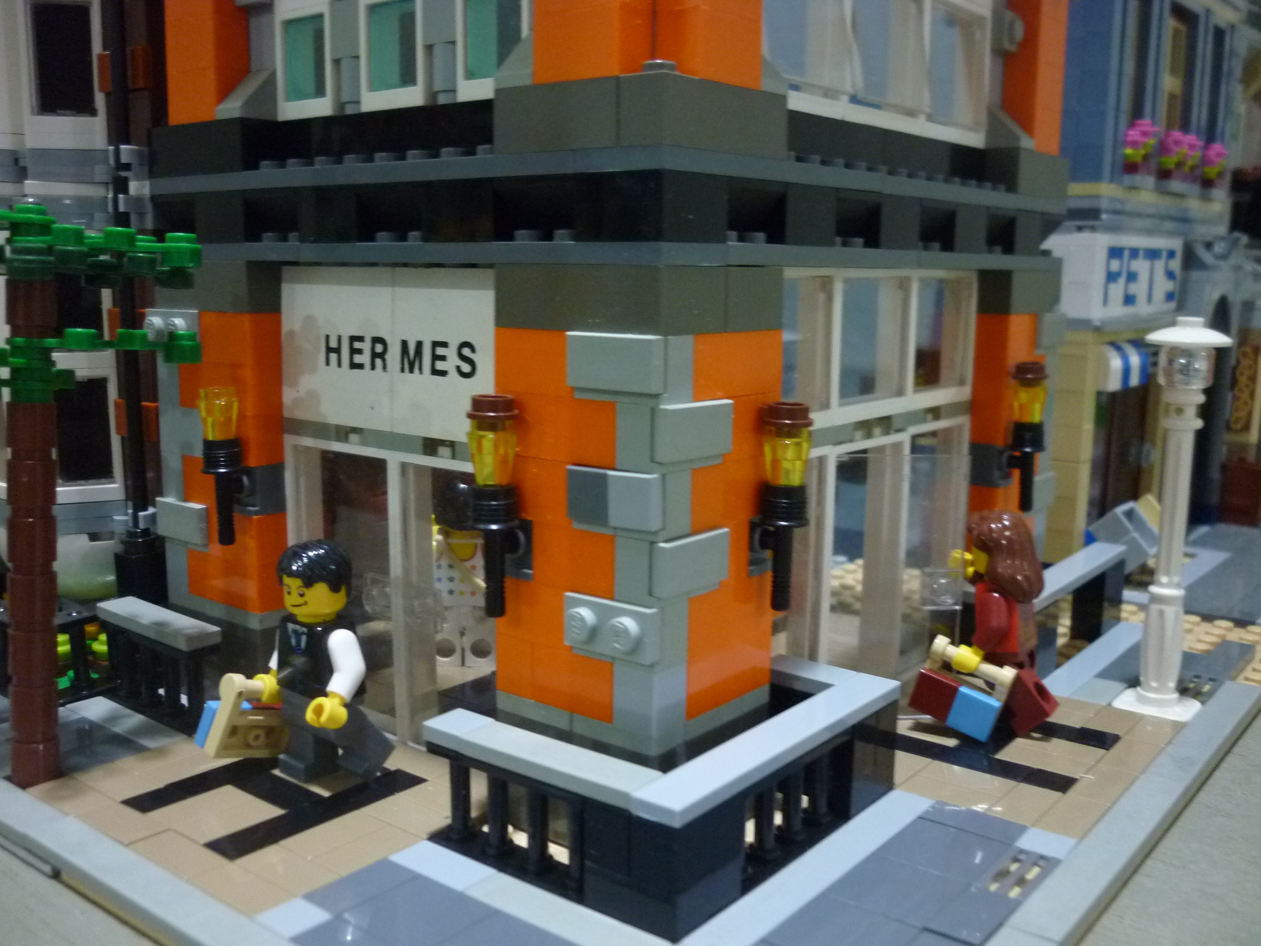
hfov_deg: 55.4
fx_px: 1202
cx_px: 630
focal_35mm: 33
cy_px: 473
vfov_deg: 42.9
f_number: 2.8
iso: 400
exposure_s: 1/8
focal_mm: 5.5
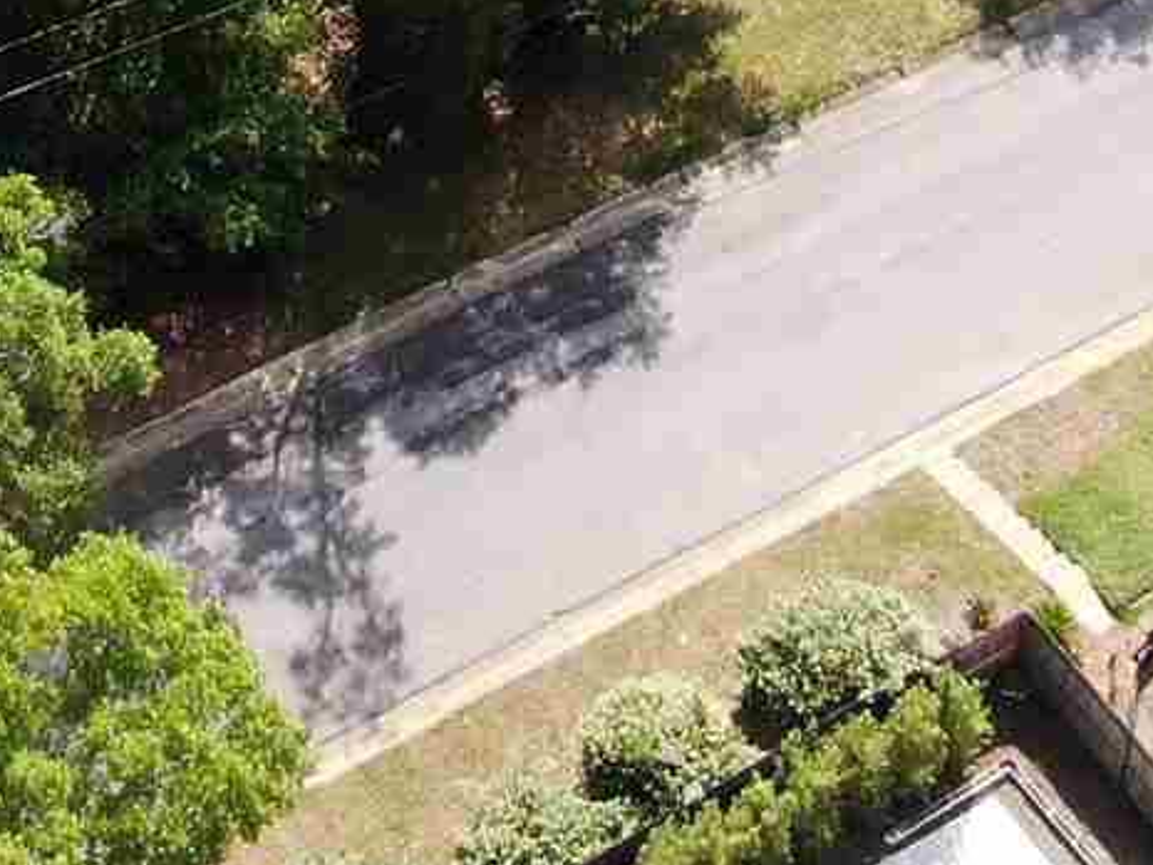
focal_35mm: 110
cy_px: -937
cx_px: 226
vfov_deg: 11.8
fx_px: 3665
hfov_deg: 17.7
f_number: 2.8
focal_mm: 4.48
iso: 100
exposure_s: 1/500
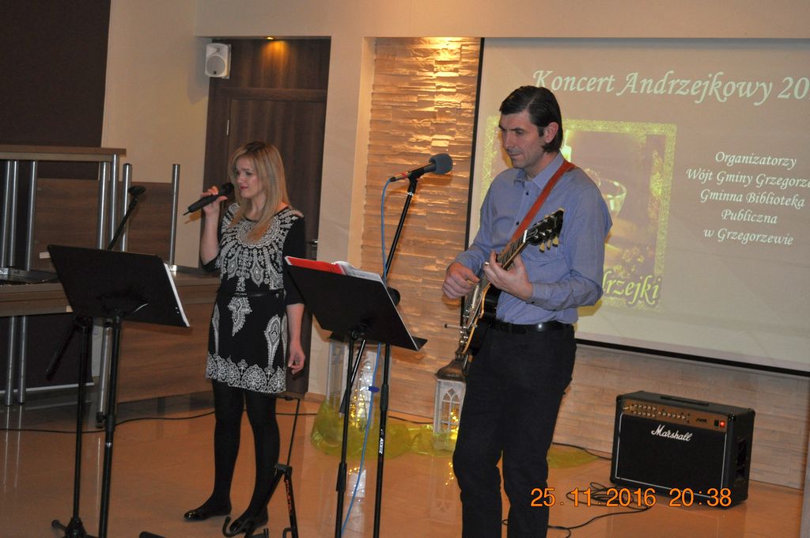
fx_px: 1348
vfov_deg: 22.6
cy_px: 269
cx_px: 405
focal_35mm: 60
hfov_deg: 33.4
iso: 800
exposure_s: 1/60
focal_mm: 40
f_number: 5.3
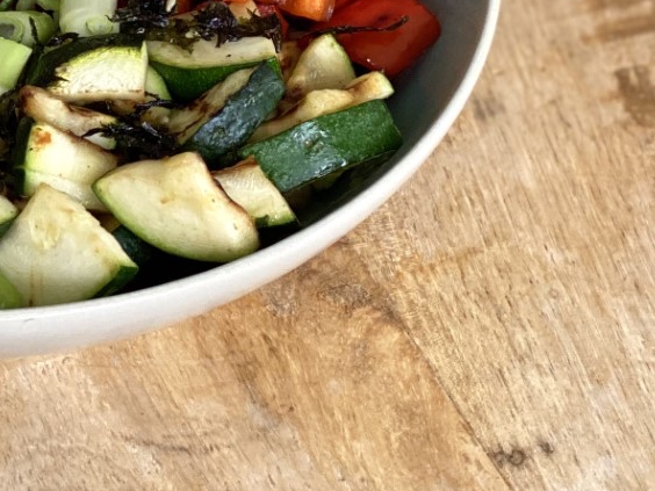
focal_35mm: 177
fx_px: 3349
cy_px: -124
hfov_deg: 10.9
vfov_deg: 8.3
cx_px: -166
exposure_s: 1/122
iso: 80
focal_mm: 6
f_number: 2
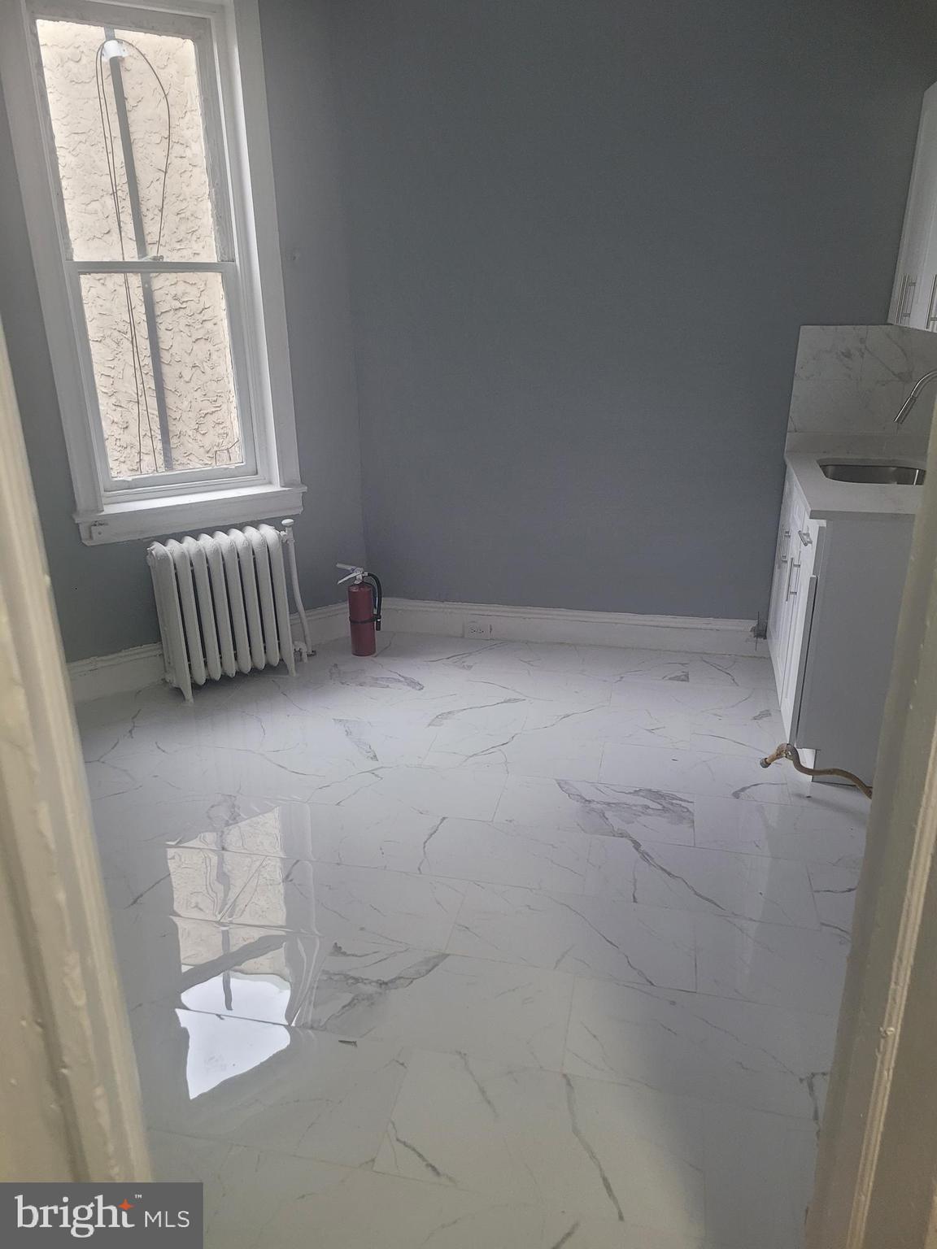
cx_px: 468
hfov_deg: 53.1
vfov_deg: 67.3
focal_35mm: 26
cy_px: 624
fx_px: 938
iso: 250
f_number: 1.8
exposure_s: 1/119
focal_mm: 5.4
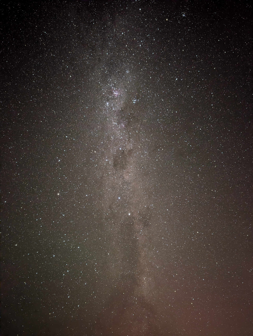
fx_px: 233
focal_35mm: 24
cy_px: 168
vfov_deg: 71.5
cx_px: 126
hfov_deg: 56.9
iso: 3926
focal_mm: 6.9
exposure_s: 16
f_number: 1.68
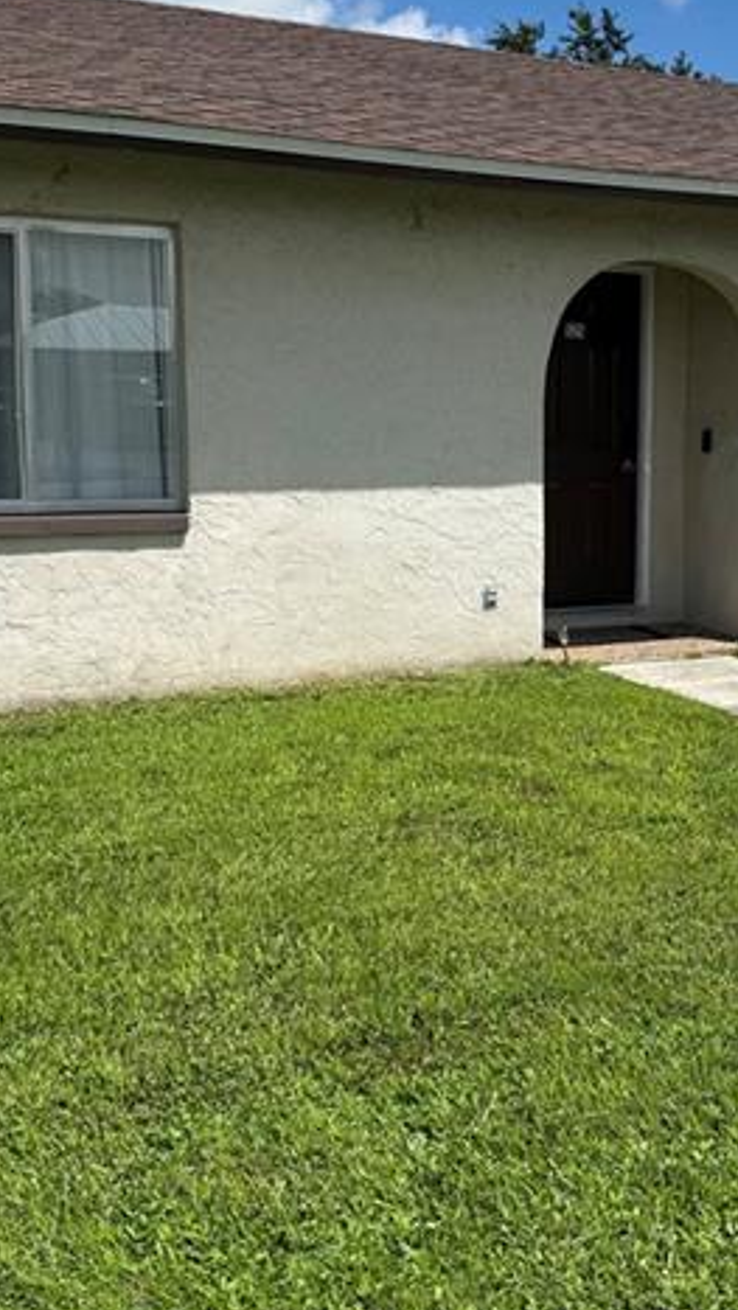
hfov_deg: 27.3
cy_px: 589
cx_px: 567
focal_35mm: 43
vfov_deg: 47.3
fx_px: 1495
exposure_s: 1/6711
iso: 80
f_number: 1.78
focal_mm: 6.76
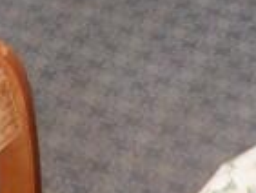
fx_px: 1236
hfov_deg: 11.8
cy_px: -457
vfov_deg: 7.4
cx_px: 100
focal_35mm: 167
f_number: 3
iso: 200
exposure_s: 1/30
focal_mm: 4
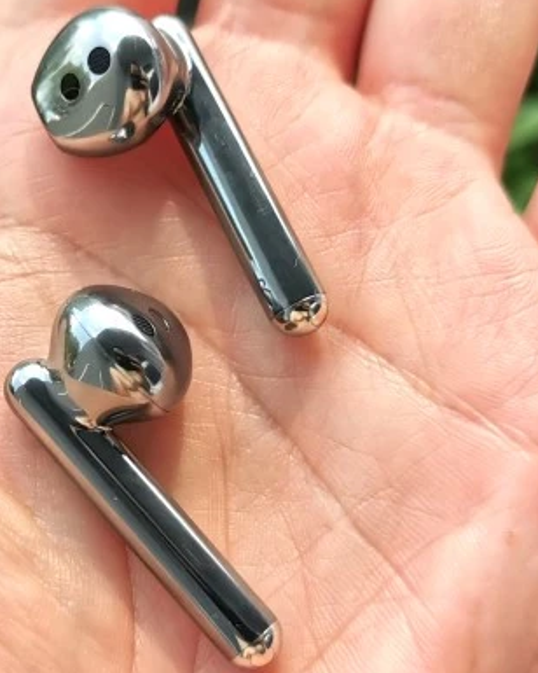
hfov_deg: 20.7
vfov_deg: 26.1
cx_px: 110
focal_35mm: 73
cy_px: 332
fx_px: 1453
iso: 50
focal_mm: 5.56
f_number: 1.6
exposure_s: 1/1168
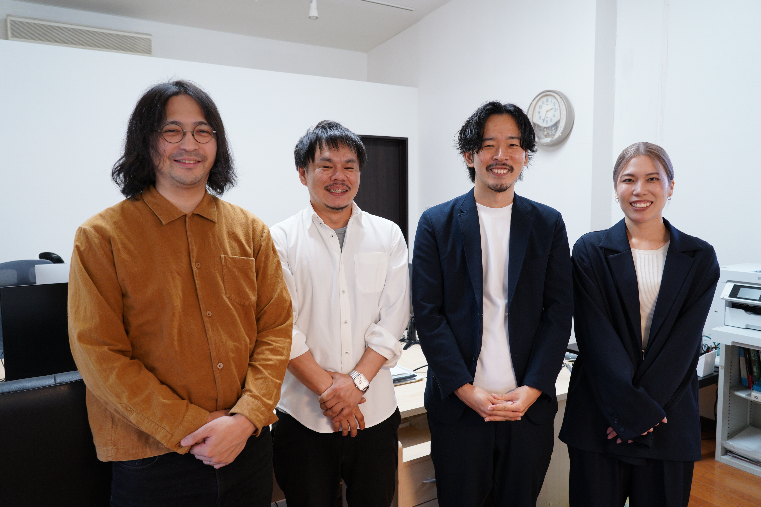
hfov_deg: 69.4
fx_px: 550
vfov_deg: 49.6
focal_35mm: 26
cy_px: 254
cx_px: 380
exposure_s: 1/30
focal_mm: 26
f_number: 5
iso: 1000
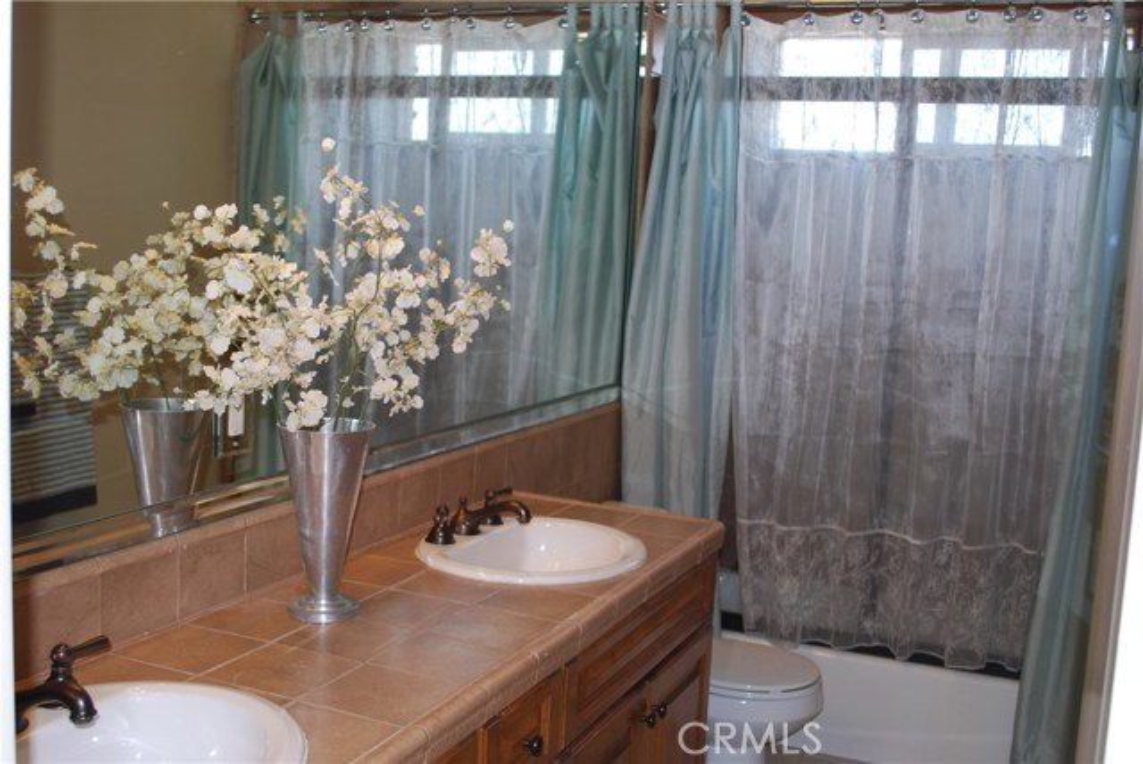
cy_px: 382
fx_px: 1239
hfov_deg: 49.5
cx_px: 572
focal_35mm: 39
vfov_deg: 34.3
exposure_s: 1/60
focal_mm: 26
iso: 200
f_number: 4.2
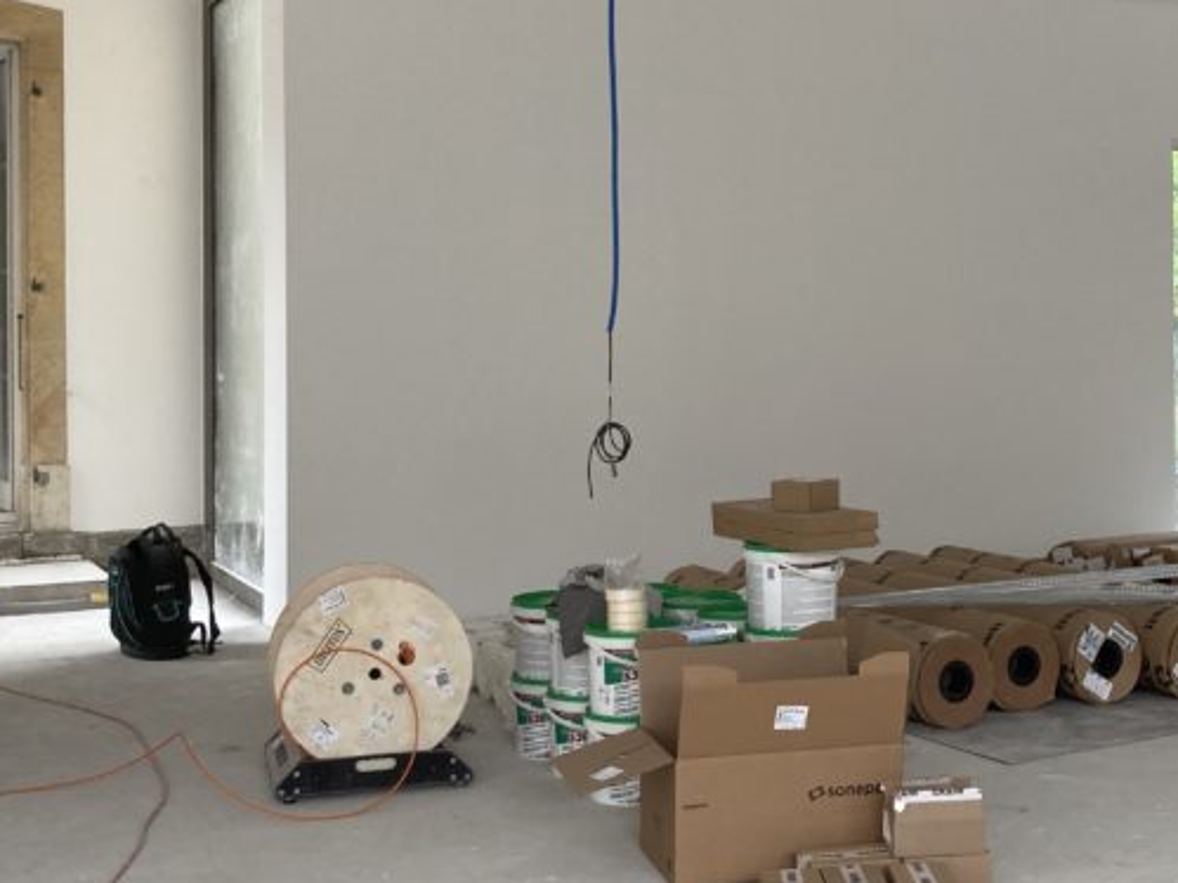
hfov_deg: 34.6
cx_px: 798
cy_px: 320
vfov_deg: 26.4
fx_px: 1871
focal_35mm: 55
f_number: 1.8
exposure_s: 1/121
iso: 80
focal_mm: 3.99
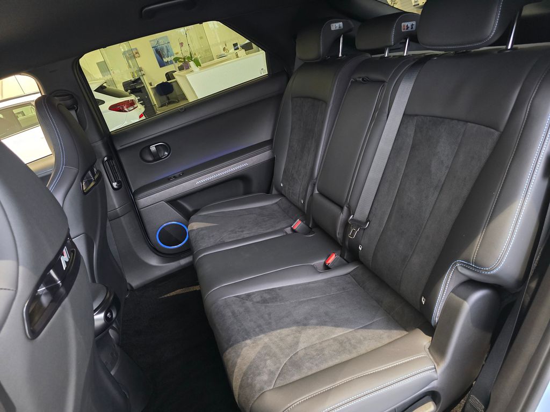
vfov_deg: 58.9
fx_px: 365
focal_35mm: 23
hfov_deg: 73.9
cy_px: 206
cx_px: 275
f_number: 1.7
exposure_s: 1/33.3
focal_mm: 6.3
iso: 1250
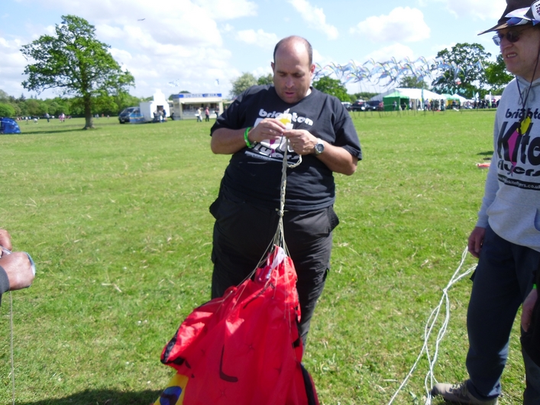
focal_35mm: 31
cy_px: 202
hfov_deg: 58.4
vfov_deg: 45.4
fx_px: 484
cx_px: 270
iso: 80
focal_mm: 5.6
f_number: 3.3
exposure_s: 1/500
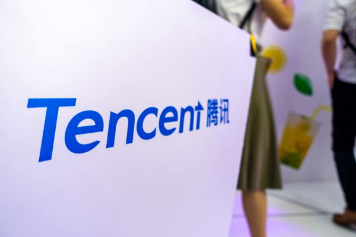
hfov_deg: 61.9
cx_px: 178
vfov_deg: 43.6
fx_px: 297
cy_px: 118
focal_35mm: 30
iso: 125
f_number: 2.5
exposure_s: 1/30
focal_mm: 11
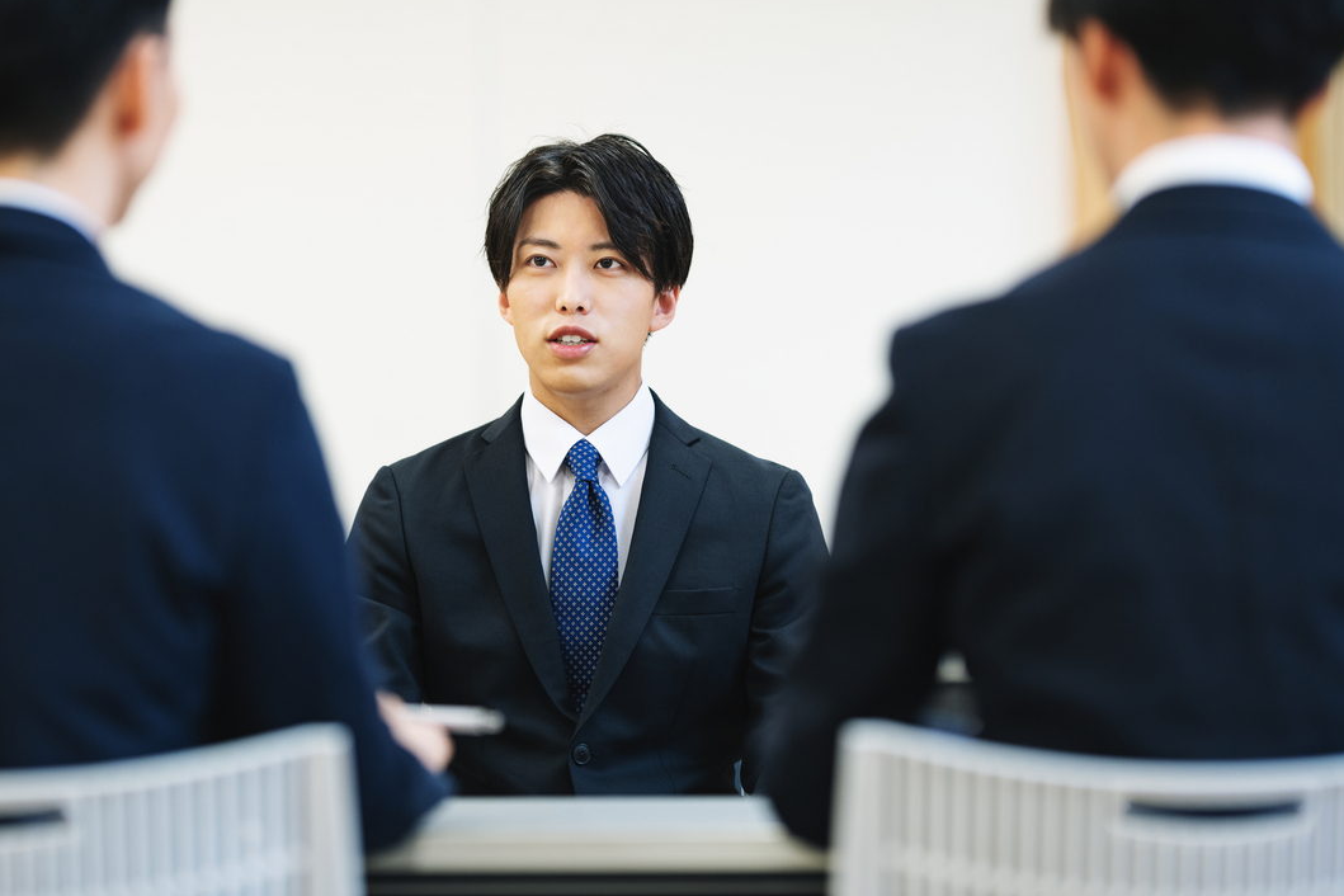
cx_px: 596
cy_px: 420
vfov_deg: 11.5
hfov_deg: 17.2
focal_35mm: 119
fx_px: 4442
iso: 400
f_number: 1.8
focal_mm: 105
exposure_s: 1/200
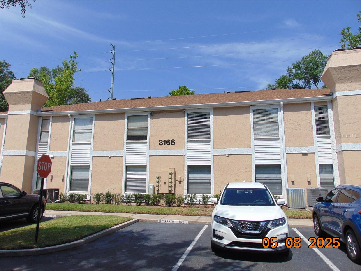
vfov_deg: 54.9
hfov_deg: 69.4
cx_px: 180
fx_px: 261
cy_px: 136
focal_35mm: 25
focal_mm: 4.5
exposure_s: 1/320
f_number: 7.7
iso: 80
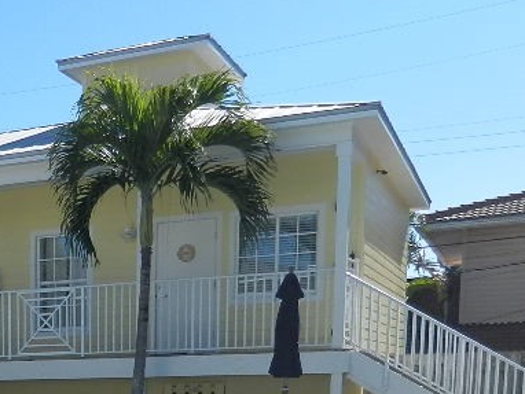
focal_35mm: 67
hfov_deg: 26.3
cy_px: 518
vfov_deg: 20.1
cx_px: -74
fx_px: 1017
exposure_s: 1/1600
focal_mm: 4.5
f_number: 3.5
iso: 160
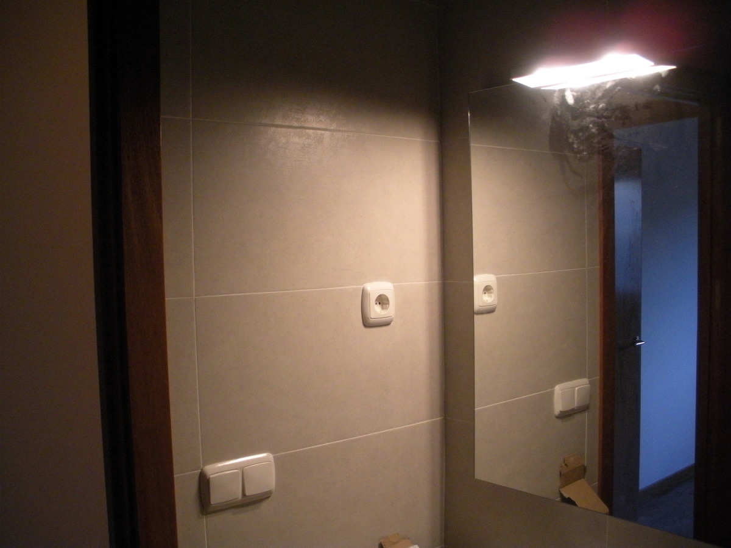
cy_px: 274
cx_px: 366
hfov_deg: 51.4
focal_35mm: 36
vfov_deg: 39.7
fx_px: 760
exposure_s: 1/36.3
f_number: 3.5
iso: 400
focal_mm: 6.3
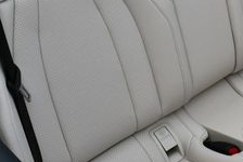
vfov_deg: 13.0
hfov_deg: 19.3
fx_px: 696
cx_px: 233
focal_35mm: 103
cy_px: -26
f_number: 8
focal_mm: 18
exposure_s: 1/250
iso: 125
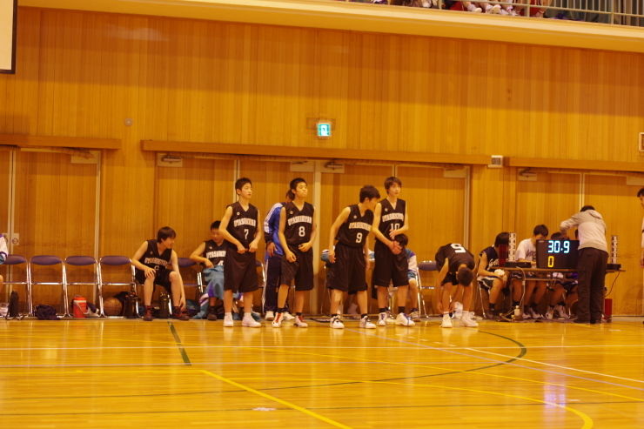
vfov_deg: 18.2
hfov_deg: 27.0
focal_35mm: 75
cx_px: 322
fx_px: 1341
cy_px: 214
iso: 400
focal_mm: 50
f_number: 2.5
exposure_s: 1/50
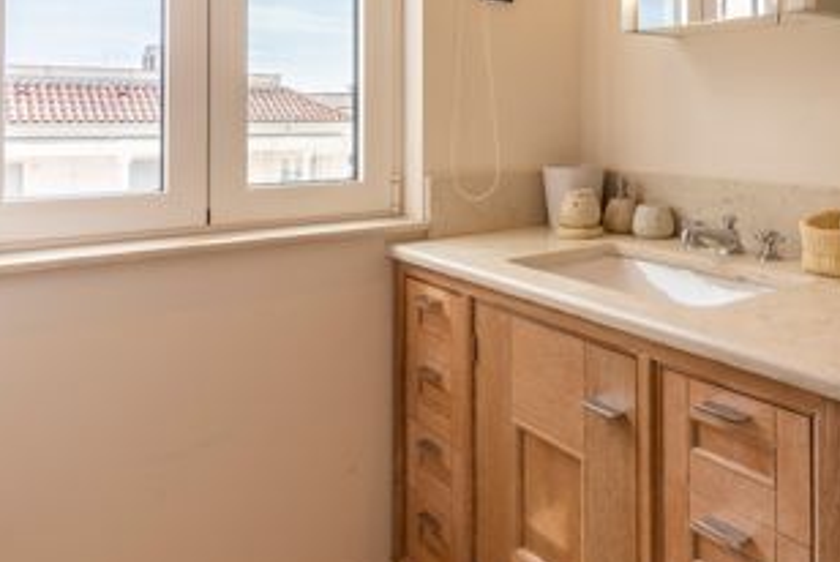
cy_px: 106
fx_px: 747
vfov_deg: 39.5
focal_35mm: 32
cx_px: 560
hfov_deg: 57.4
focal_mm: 14
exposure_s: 1/500
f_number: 5.6
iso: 100
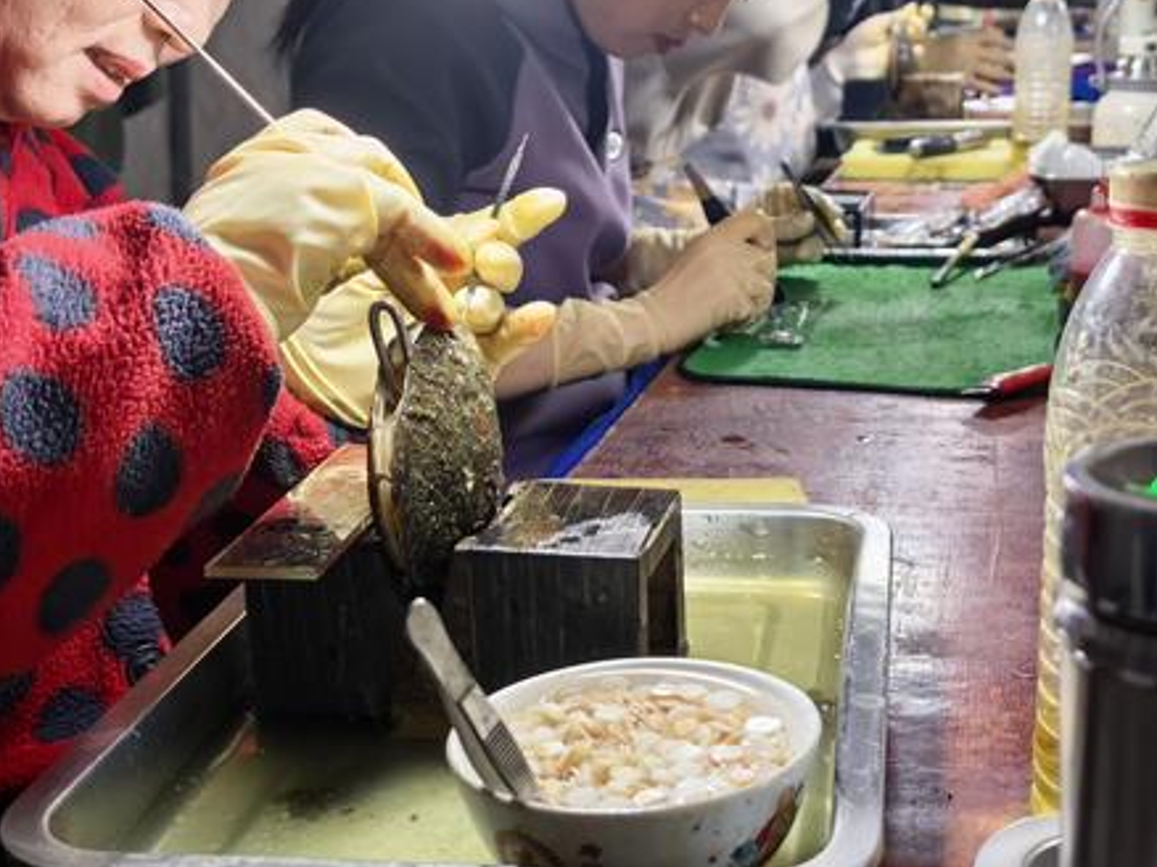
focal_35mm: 53
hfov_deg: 36.1
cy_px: 396
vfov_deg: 27.5
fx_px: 1770
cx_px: 666
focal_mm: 6.98
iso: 160
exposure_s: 1/670
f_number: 1.4
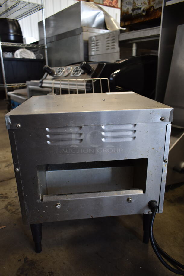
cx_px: 92
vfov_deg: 67.3
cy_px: 138
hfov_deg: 48.0
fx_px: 207
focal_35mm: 27
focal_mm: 18
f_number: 3.5
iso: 450
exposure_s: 1/30
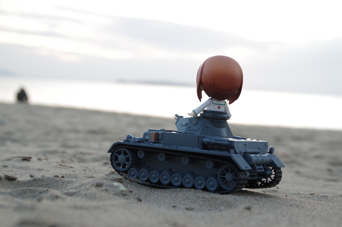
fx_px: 683
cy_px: 114
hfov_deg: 28.1
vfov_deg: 18.8
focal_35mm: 72
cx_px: 171
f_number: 7.1
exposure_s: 1/40
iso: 400
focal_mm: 48
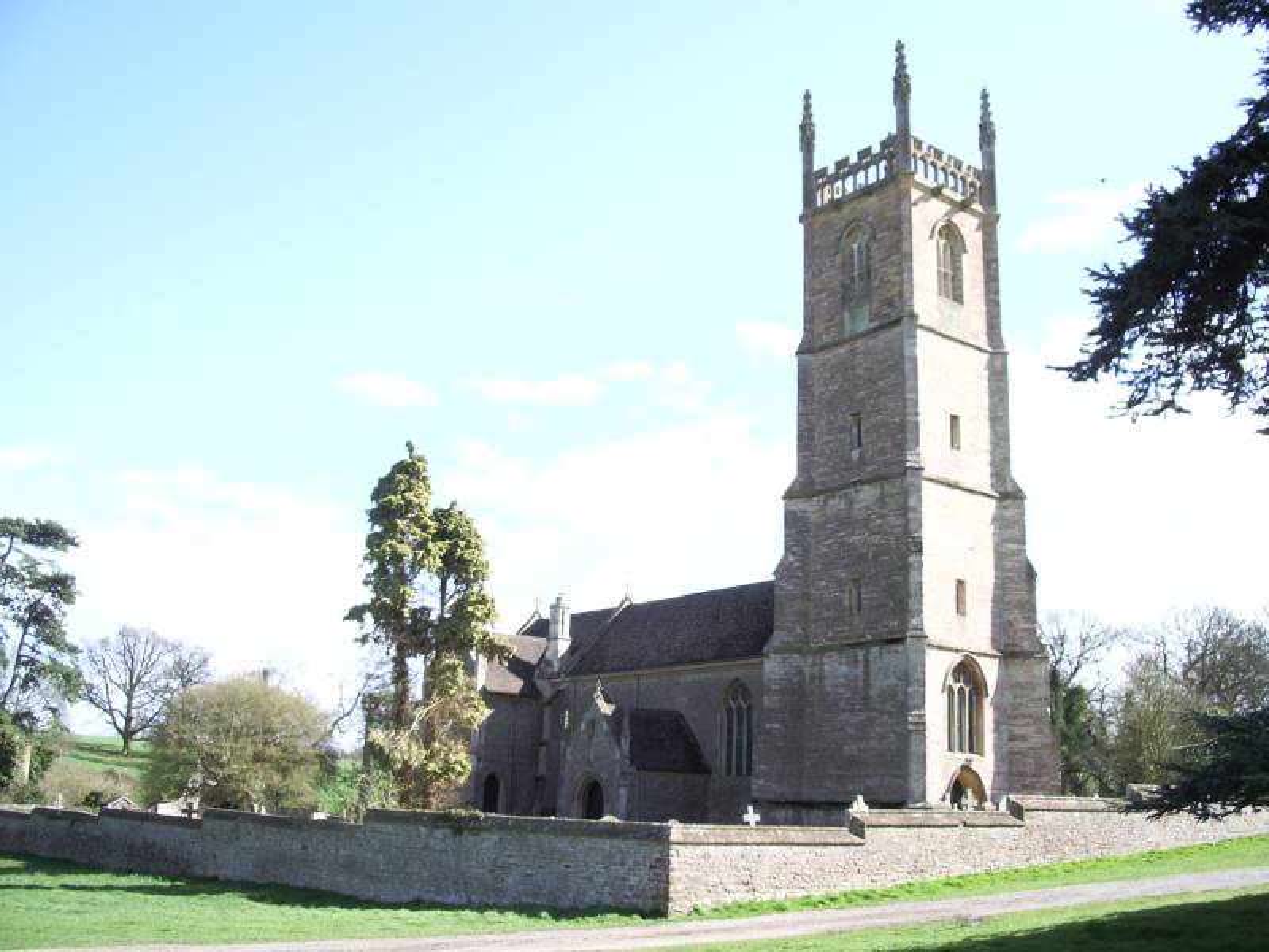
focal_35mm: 35
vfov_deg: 40.7
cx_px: 634
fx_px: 1283
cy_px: 476
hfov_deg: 52.6
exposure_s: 1/125
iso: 50
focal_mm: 5.8
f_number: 4.3
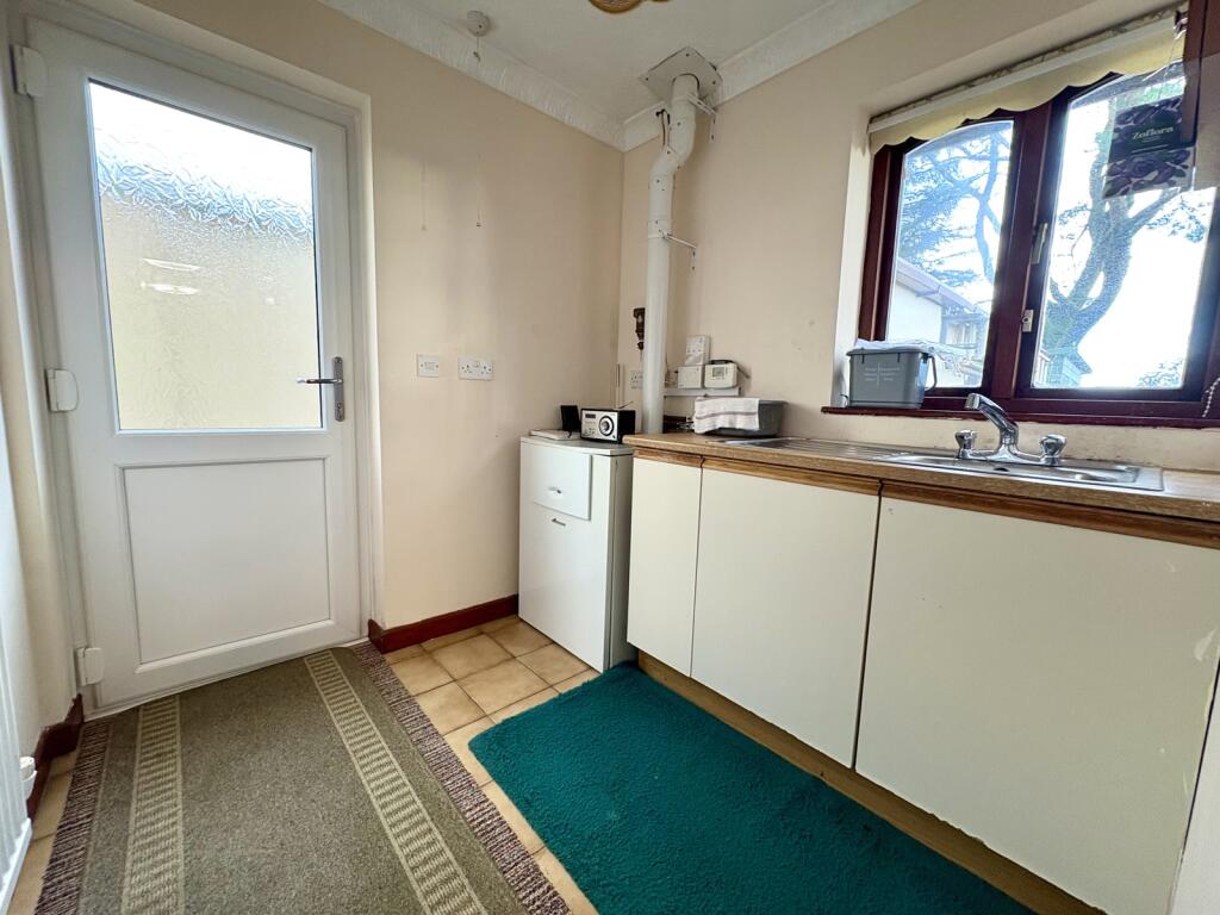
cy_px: 458
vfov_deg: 85.7
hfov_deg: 102.1
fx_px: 493
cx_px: 610
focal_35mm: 14
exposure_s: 1/50
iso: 200
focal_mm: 2.22
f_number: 2.2
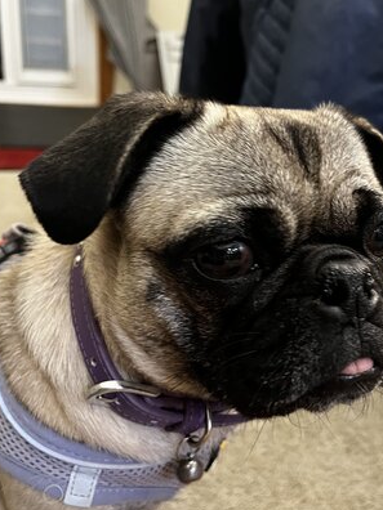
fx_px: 516
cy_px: 250
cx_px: 239
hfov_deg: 40.4
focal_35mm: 35
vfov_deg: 52.6
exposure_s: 1/30
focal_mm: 5.1
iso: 500
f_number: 1.6
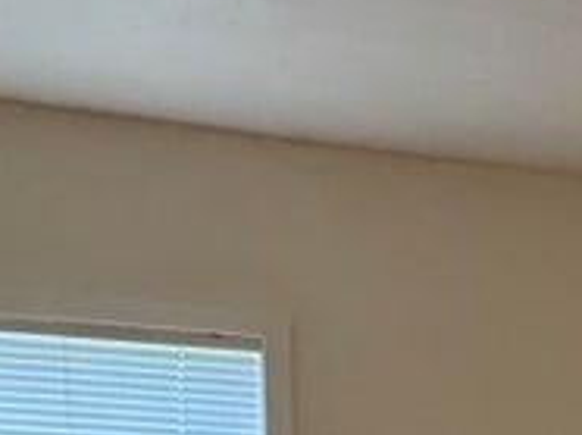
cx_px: 774
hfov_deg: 17.8
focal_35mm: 103
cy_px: 826
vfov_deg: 12.8
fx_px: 1730
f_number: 2.2
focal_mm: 2.22
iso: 250
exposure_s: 1/120
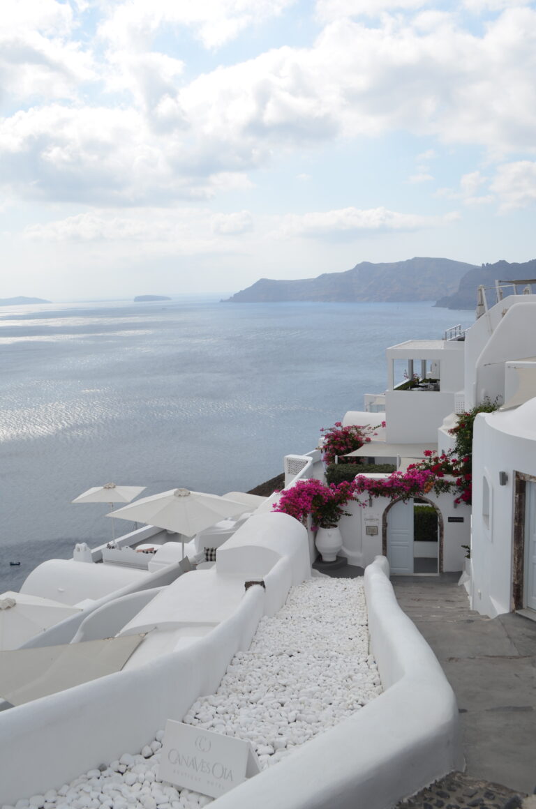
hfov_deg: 39.8
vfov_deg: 57.3
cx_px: 268
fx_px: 740
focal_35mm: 33
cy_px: 404
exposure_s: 1/320
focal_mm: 22
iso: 100
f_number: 9
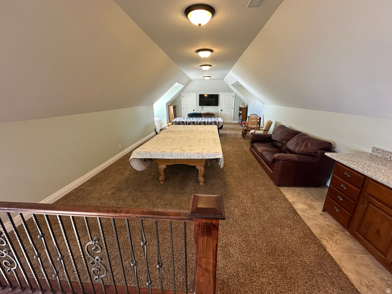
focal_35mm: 14
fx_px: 159
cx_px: 196
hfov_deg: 102.1
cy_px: 147
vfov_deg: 85.7
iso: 200
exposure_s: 1/120
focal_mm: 2.22
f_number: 2.2
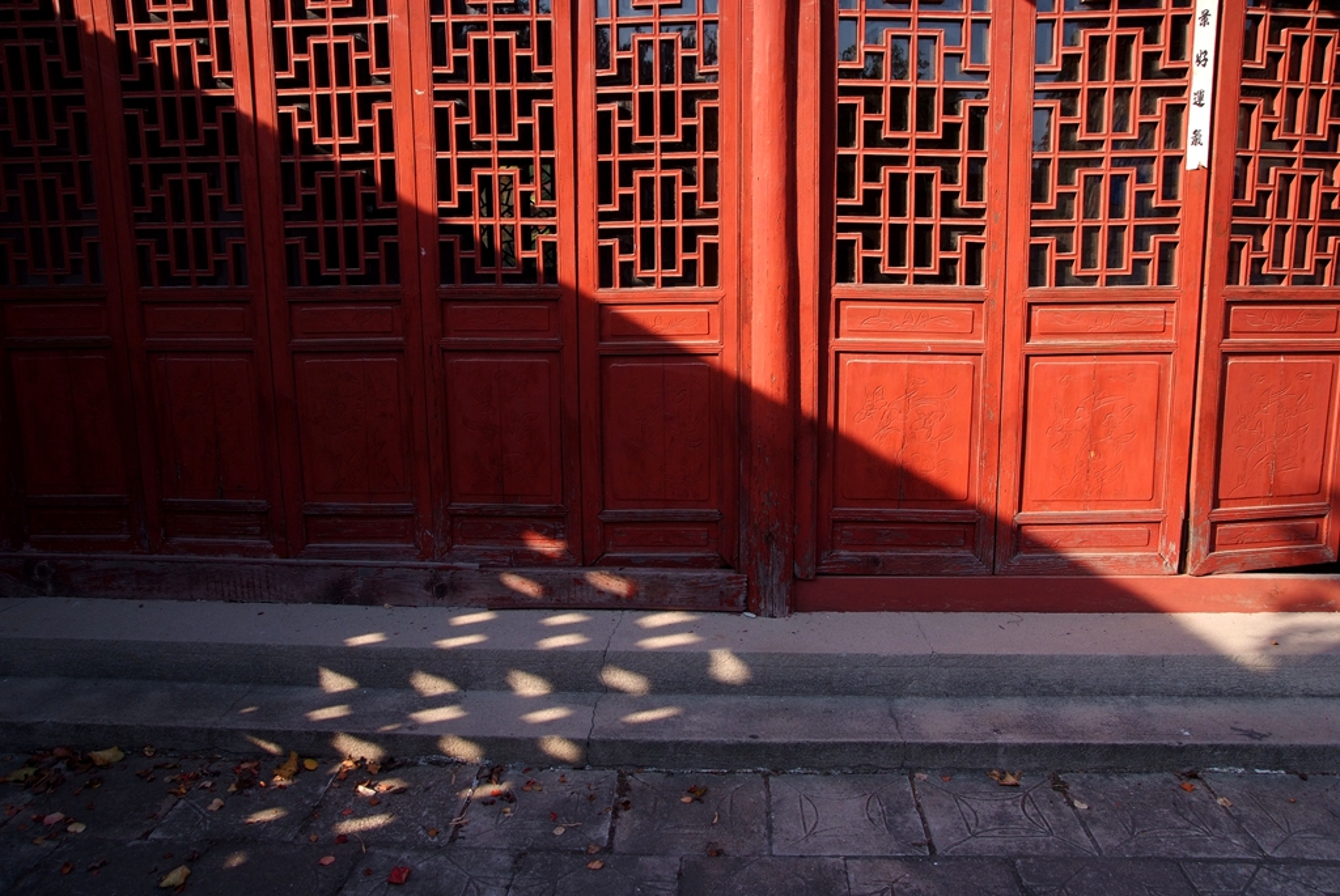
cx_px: 670
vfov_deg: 28.1
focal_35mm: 48
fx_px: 1788
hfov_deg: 41.1
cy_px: 448
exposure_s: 1/90
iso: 200
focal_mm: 32
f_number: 10
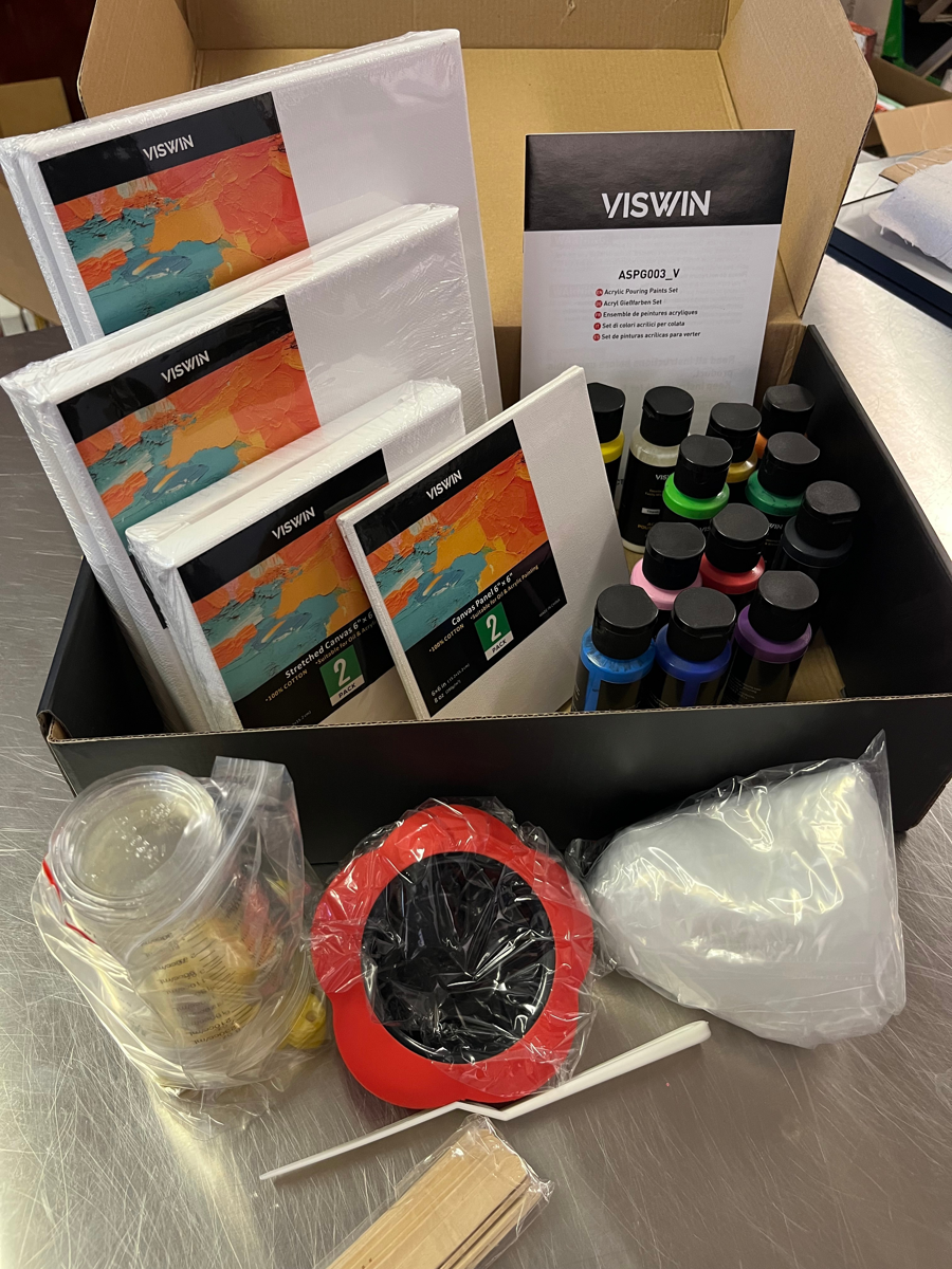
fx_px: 953
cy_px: 634
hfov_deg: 53.1
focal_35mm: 26
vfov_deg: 67.3
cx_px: 476
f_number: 1.6
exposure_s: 1/60
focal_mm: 5.1
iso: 250
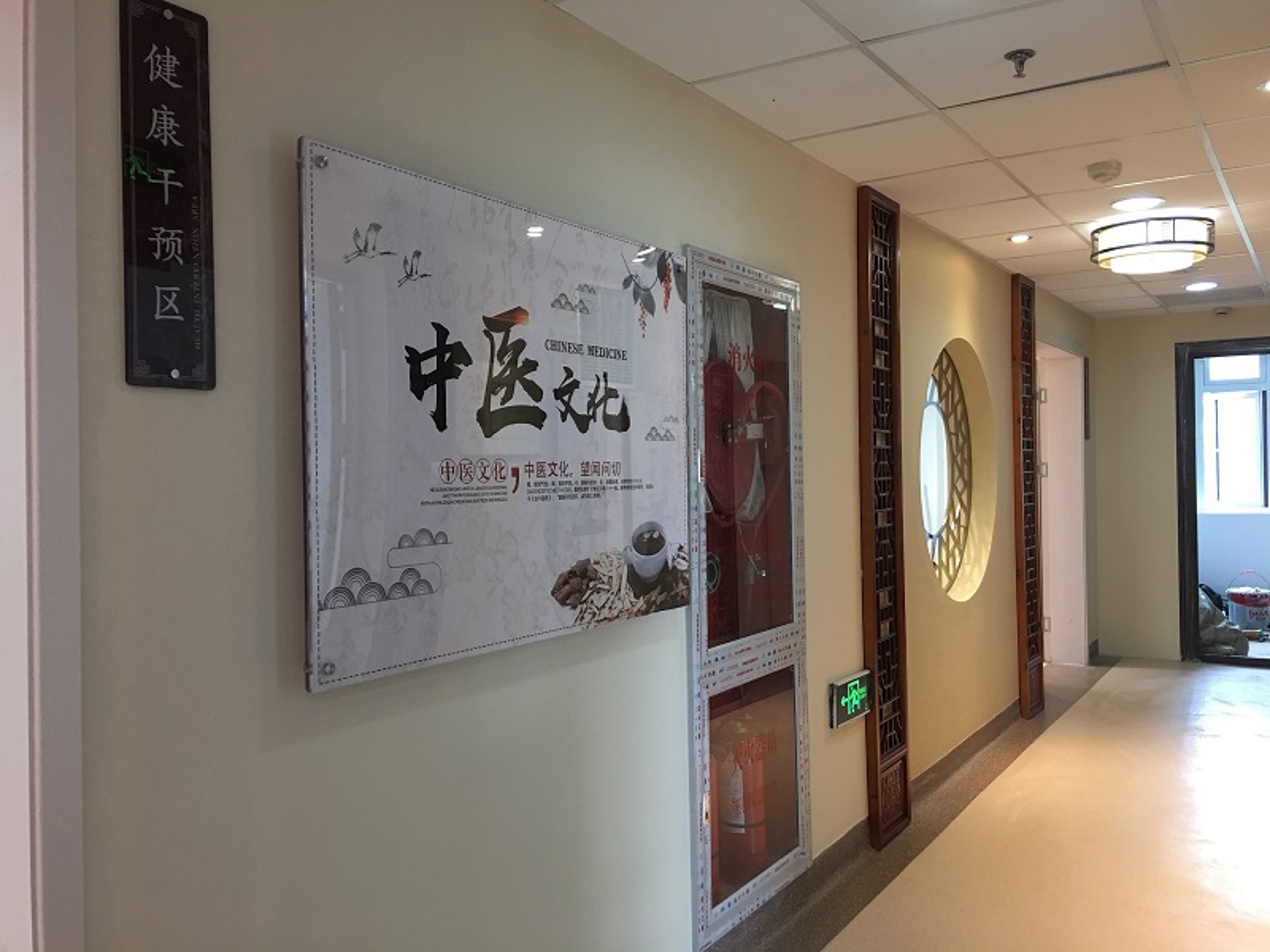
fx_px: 1064
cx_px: 635
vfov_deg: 48.2
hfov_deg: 61.7
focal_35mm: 29
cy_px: 476
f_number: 2.2
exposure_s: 1/17
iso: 64
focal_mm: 4.15
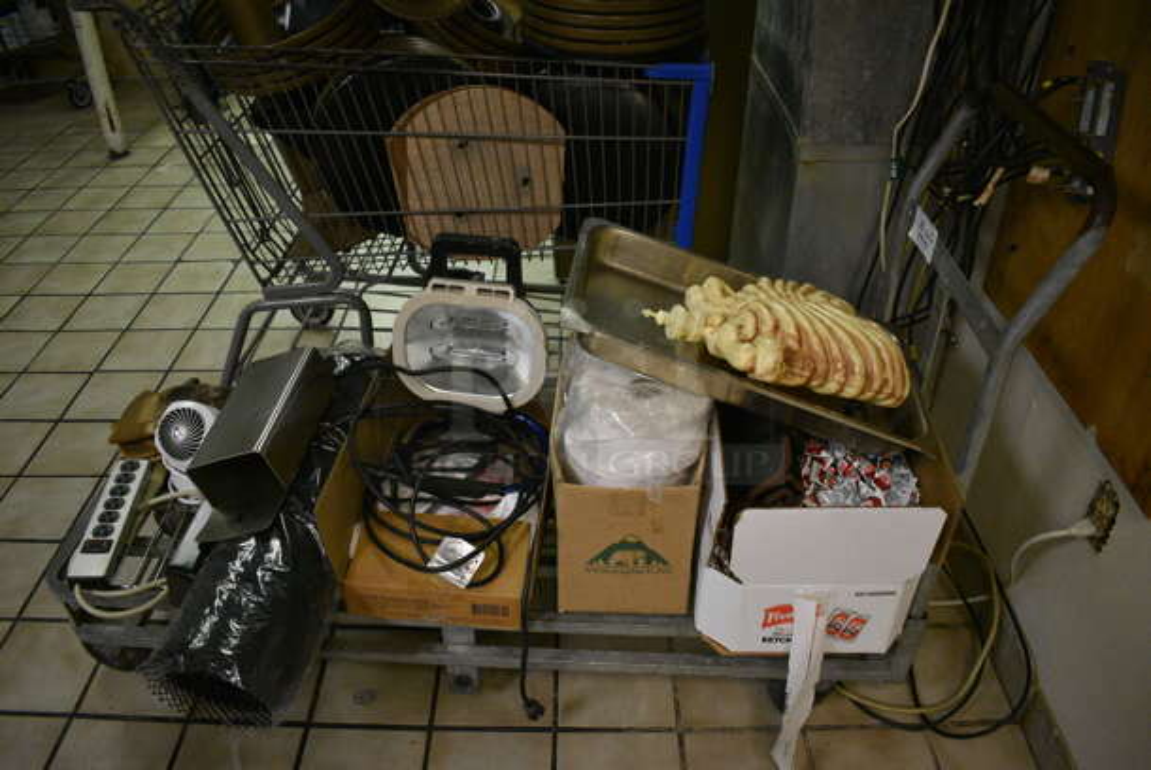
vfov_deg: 48.0
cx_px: 576
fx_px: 864
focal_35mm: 27
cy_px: 385
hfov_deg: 67.3
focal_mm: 18
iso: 4000
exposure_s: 1/125
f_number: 3.5
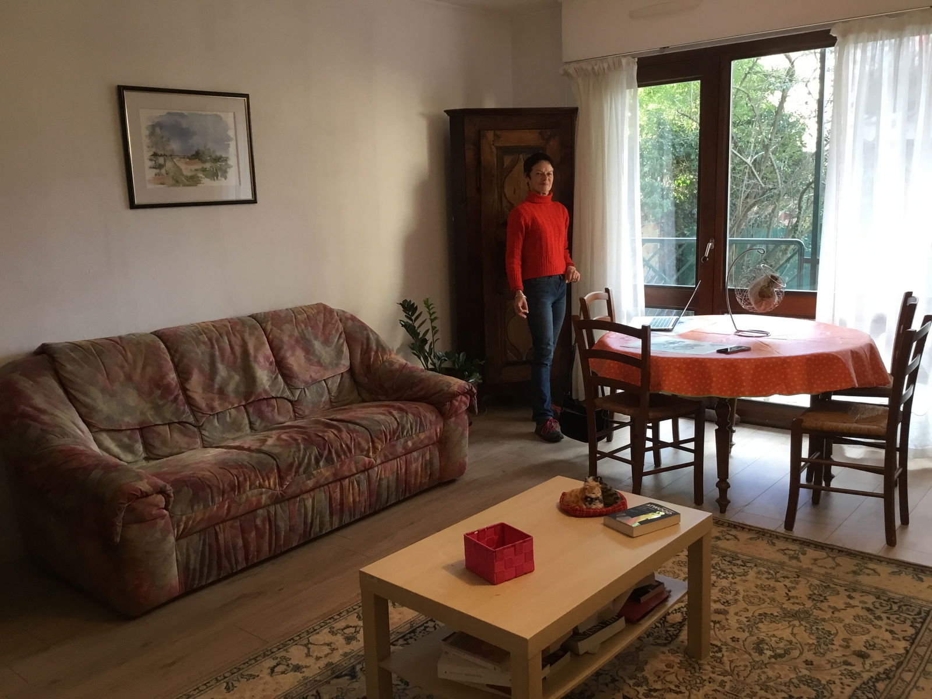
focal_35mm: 31
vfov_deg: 45.4
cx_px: 466
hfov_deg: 58.4
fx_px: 835
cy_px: 350
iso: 100
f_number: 2.4
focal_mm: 3.3
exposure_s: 1/33
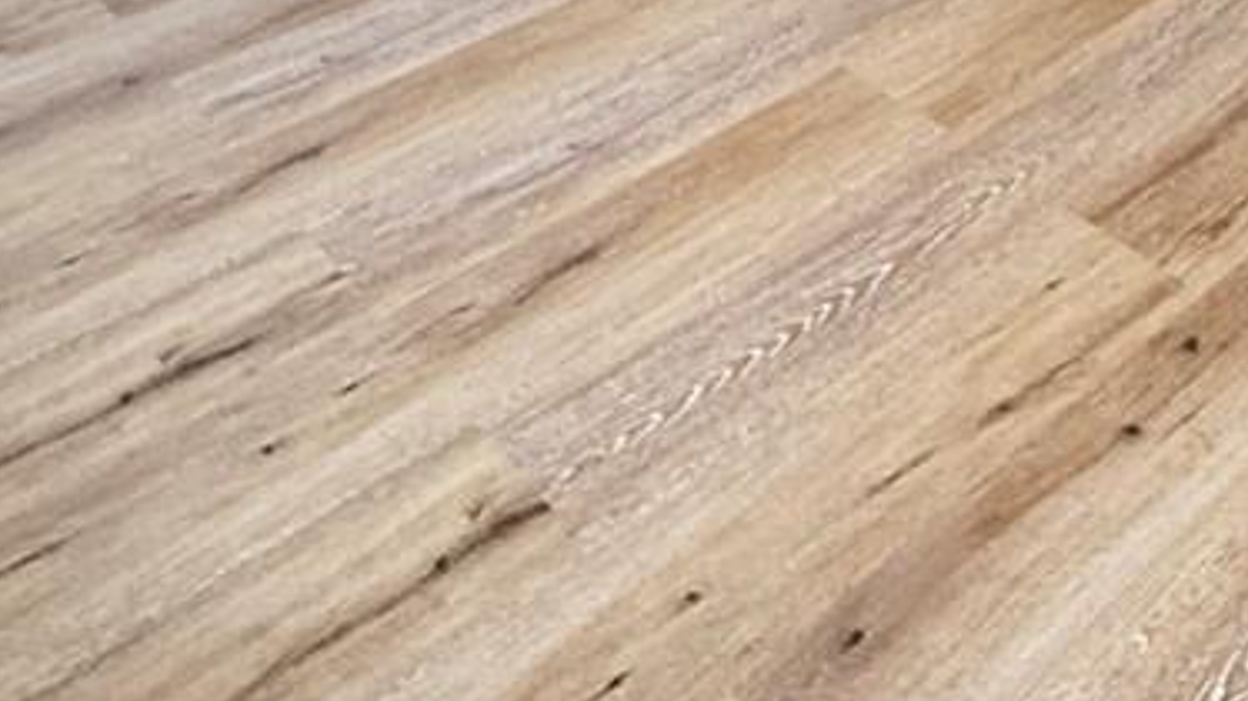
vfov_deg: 19.7
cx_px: 968
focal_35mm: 49
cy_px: -467
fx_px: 1621
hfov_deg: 40.7
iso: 250
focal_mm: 2.22
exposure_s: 1/60
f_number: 2.2
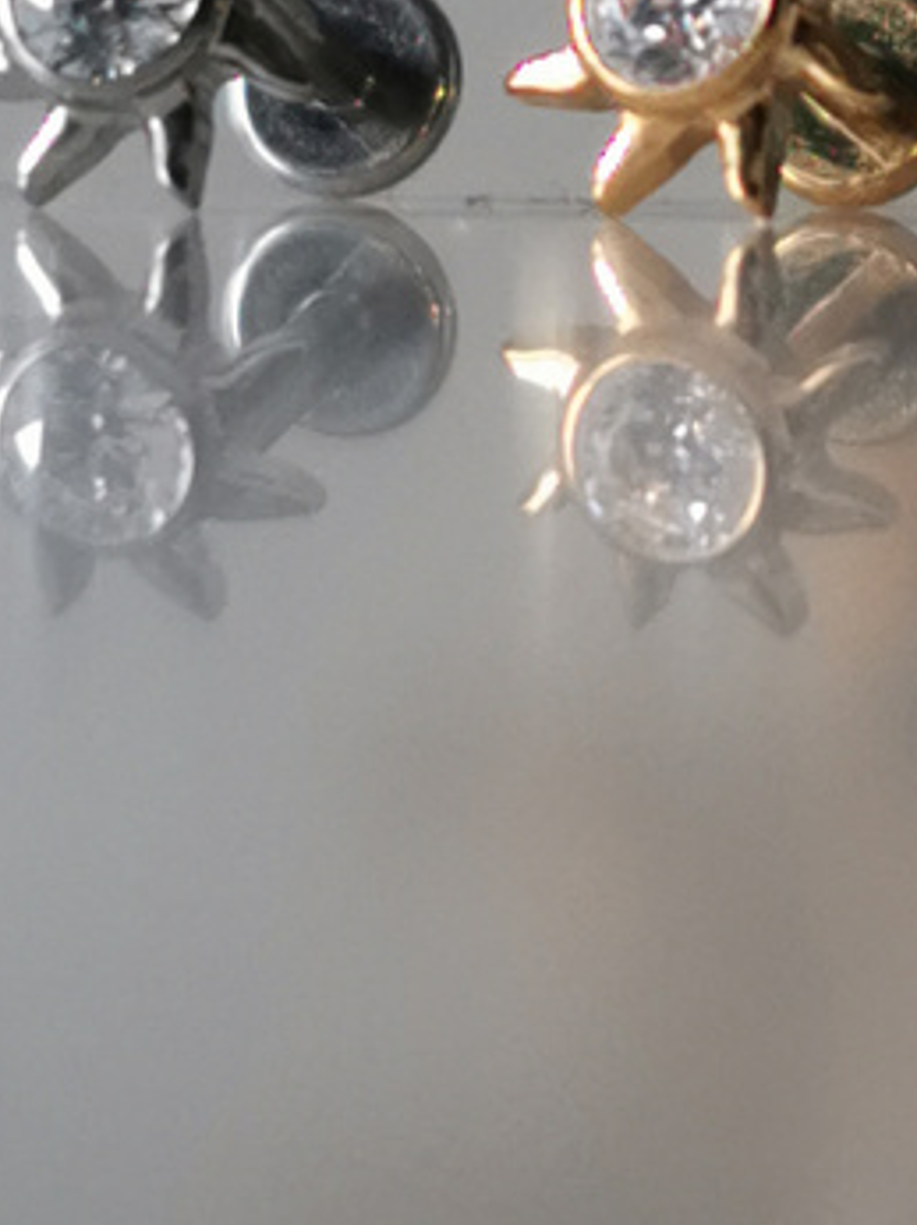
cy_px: -234
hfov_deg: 7.9
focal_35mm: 188
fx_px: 6649
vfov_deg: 10.4
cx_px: 542
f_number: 1.6
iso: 125
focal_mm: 5.56
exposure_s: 1/60
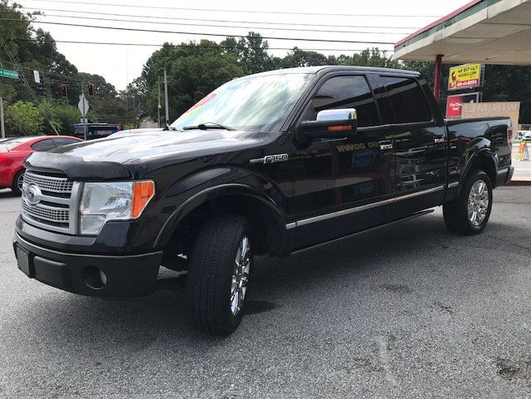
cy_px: 200
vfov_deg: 49.7
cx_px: 266
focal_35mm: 28
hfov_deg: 63.4
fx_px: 430
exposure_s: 1/1294
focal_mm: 3.99
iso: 20
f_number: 1.8
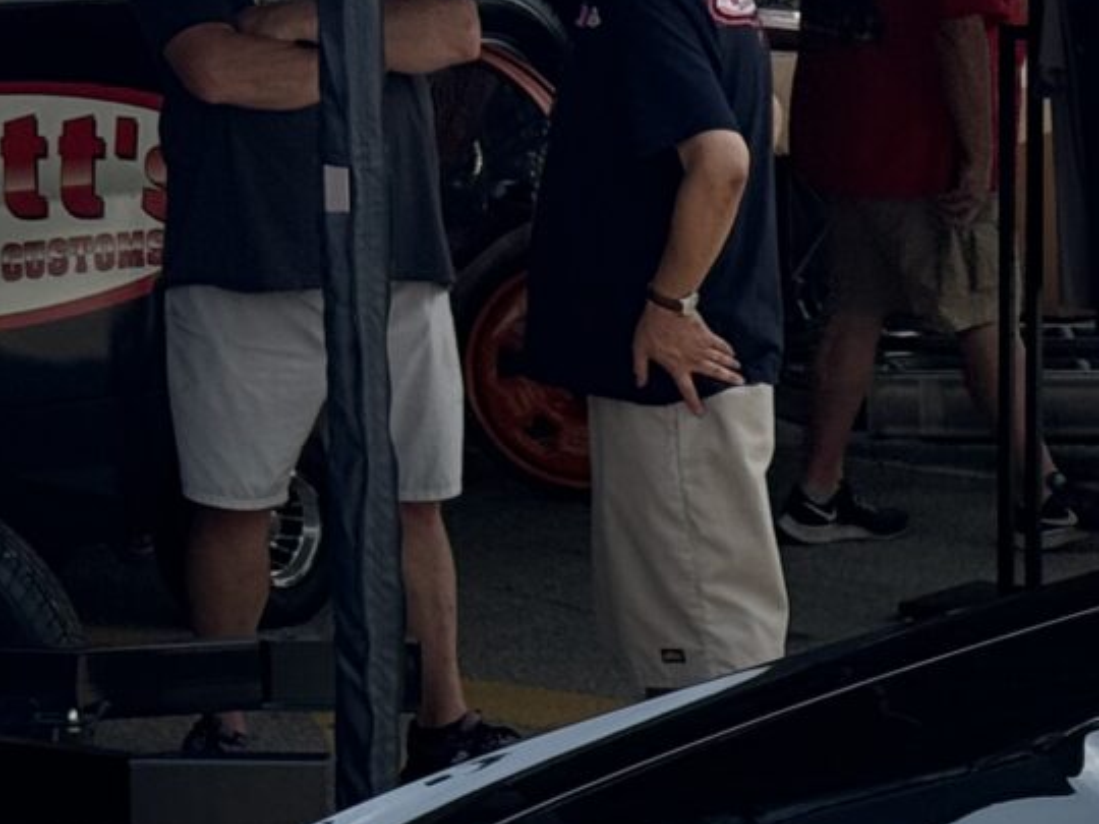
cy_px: 950
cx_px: 1883
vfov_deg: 8.1
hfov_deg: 10.3
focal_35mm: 182
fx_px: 5778
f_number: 1.78
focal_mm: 6.76
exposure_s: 1/2513
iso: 64
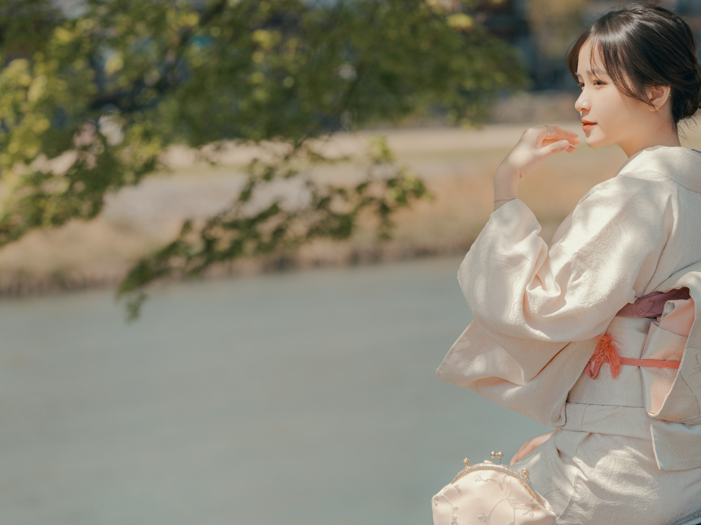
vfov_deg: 12.4
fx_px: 2409
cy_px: 224
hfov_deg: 16.5
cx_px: 398
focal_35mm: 119
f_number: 3.6
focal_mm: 110
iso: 200
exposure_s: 1/550
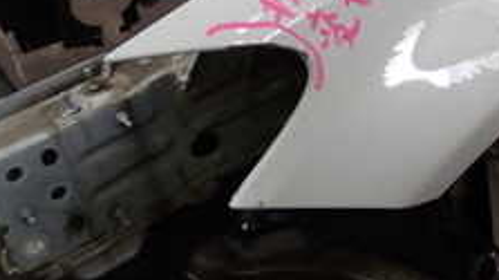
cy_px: -103
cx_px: 644
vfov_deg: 13.1
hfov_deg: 21.9
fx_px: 1163
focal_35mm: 88
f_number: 2.3
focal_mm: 5.4
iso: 200
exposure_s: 1/50
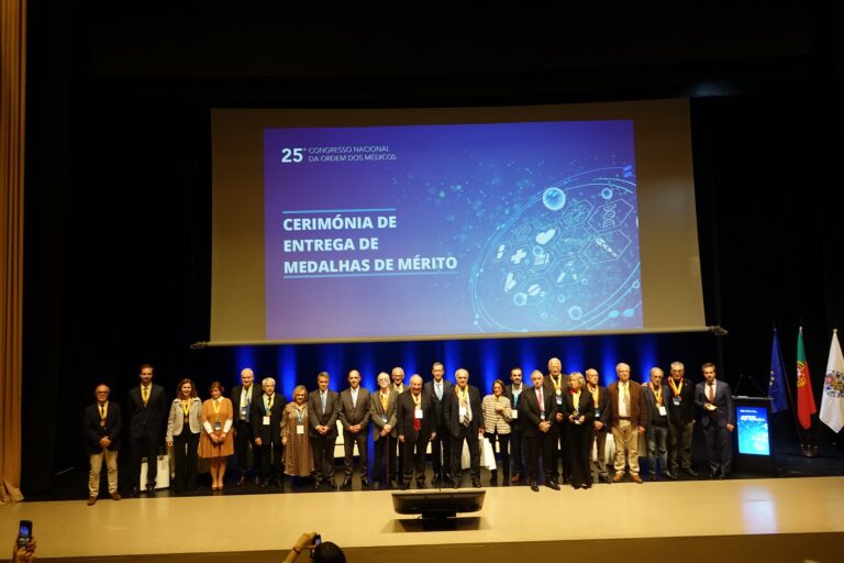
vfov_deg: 53.1
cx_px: 422
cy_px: 282
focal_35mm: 24
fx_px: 563
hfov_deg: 73.7
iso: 320
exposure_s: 1/30
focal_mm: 8.8
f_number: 2.4
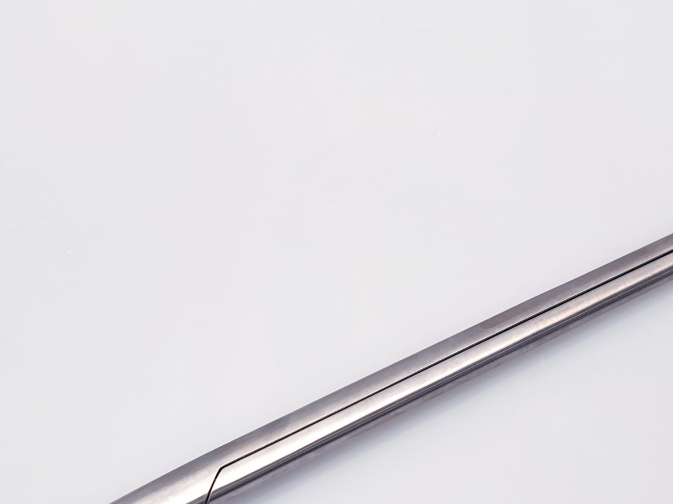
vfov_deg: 25.9
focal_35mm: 56
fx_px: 1088
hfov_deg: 34.3
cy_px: 347
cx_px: 376
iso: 50
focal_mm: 4.3
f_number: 2.4
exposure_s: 1/50
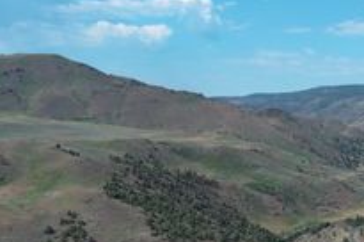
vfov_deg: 22.1
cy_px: 152
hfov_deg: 32.0
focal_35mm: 61
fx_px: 616
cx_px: 296
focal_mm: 10.57
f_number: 2.8
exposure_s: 1/1357
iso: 100
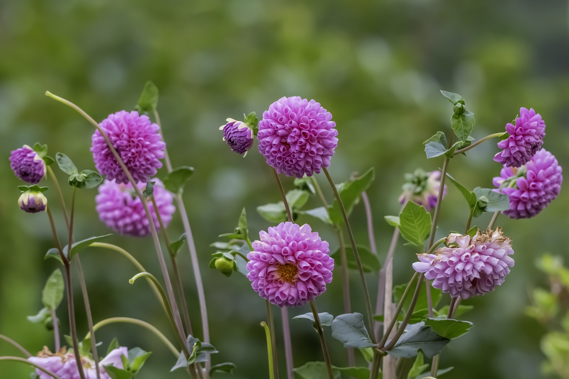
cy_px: 190
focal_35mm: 375
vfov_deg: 3.7
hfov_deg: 5.5
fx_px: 5925
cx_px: 284
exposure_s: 1/1000
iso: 3200
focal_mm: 250
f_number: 6.3
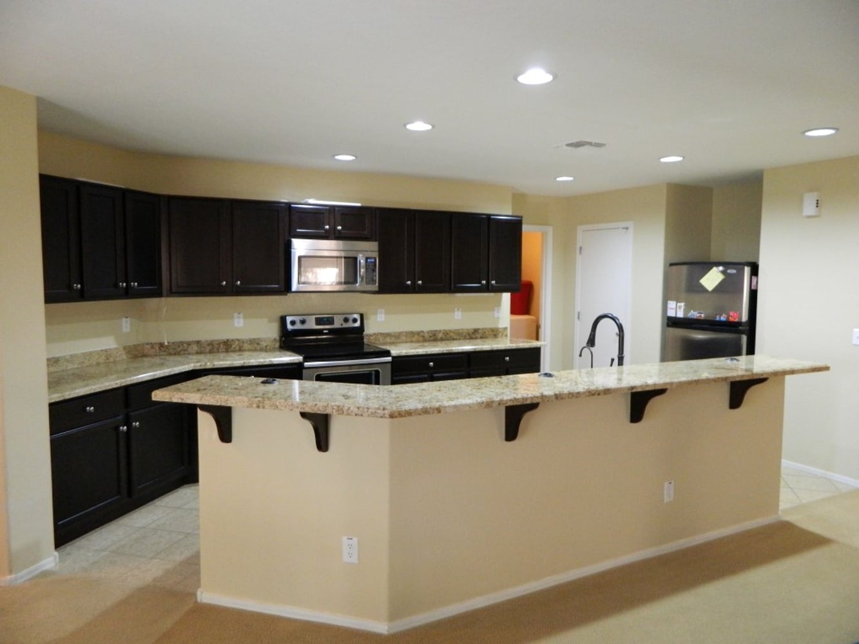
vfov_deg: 54.9
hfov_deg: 69.4
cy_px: 322
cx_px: 430
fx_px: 620
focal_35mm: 25
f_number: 3.1
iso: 400
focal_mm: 4.5
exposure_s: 1/8
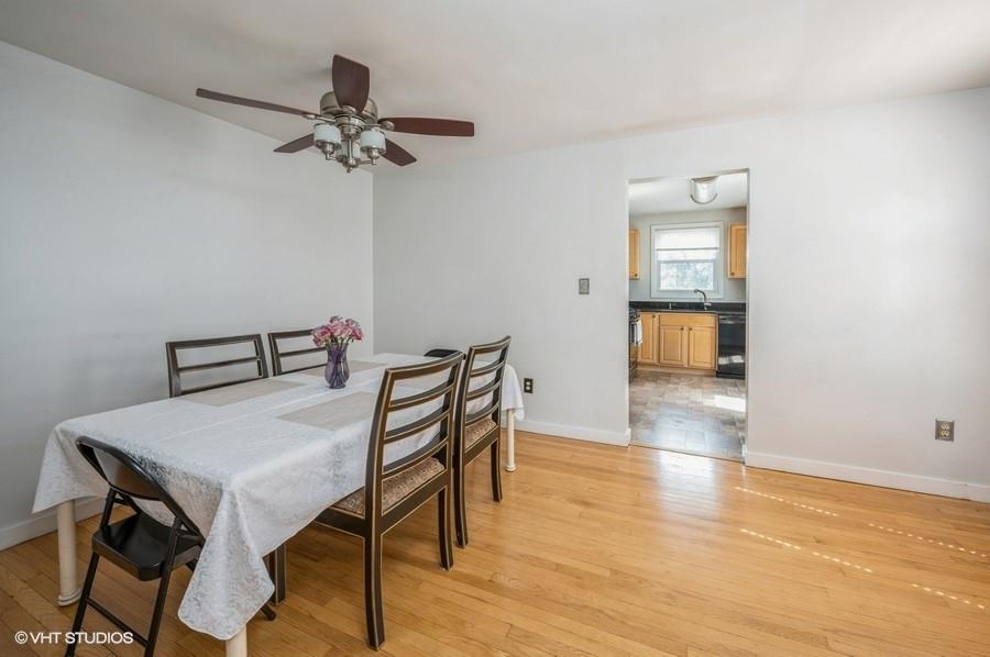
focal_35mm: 14
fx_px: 385
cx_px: 495
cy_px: 328
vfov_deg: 81.1
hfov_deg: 104.3
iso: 200
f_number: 11
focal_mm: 14
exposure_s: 1/2.5
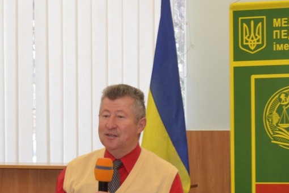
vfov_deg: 11.3
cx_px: 90
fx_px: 972
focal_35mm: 121
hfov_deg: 16.9
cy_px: 144
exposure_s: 1/30
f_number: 5.3
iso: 500
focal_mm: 40
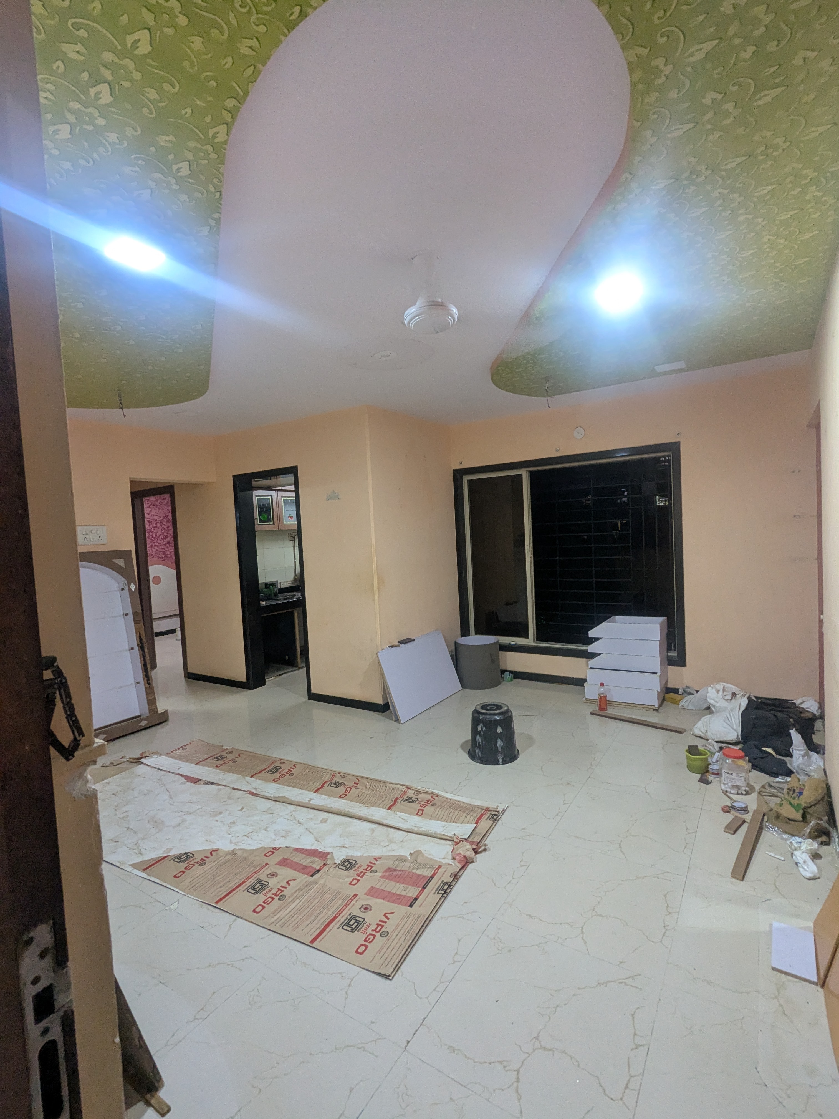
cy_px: 560
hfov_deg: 78.1
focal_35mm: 16
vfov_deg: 94.5
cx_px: 420
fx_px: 517
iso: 183
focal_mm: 2.35
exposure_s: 1/50
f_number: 2.2
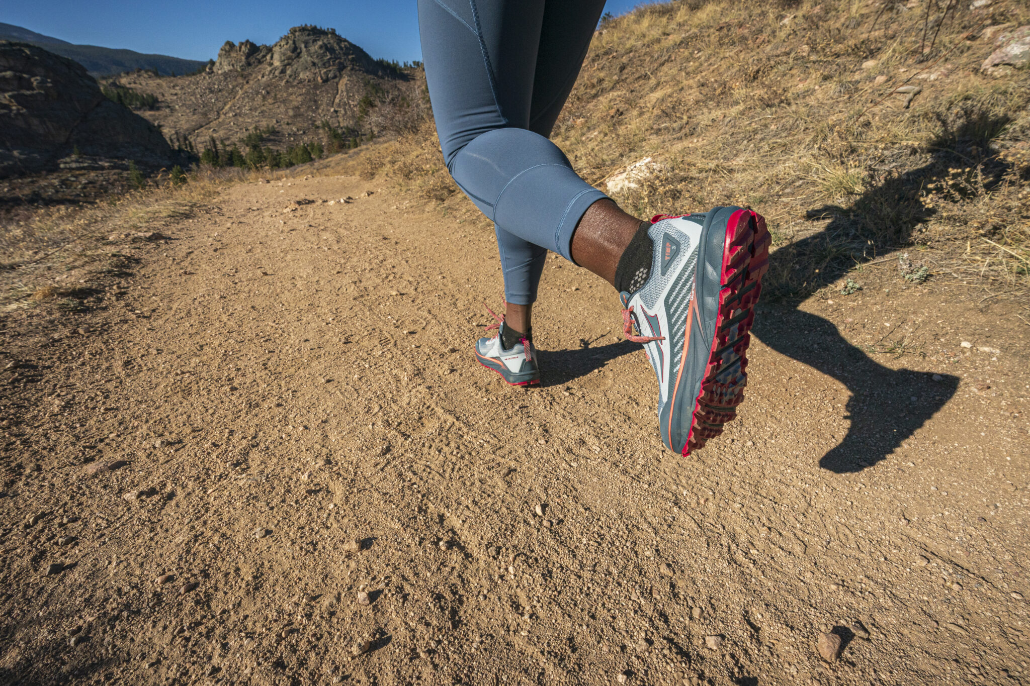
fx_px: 458
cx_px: 515
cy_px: 343
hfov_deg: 96.7
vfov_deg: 73.7
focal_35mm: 16
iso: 1000
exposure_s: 1/2500
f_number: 11
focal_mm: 16
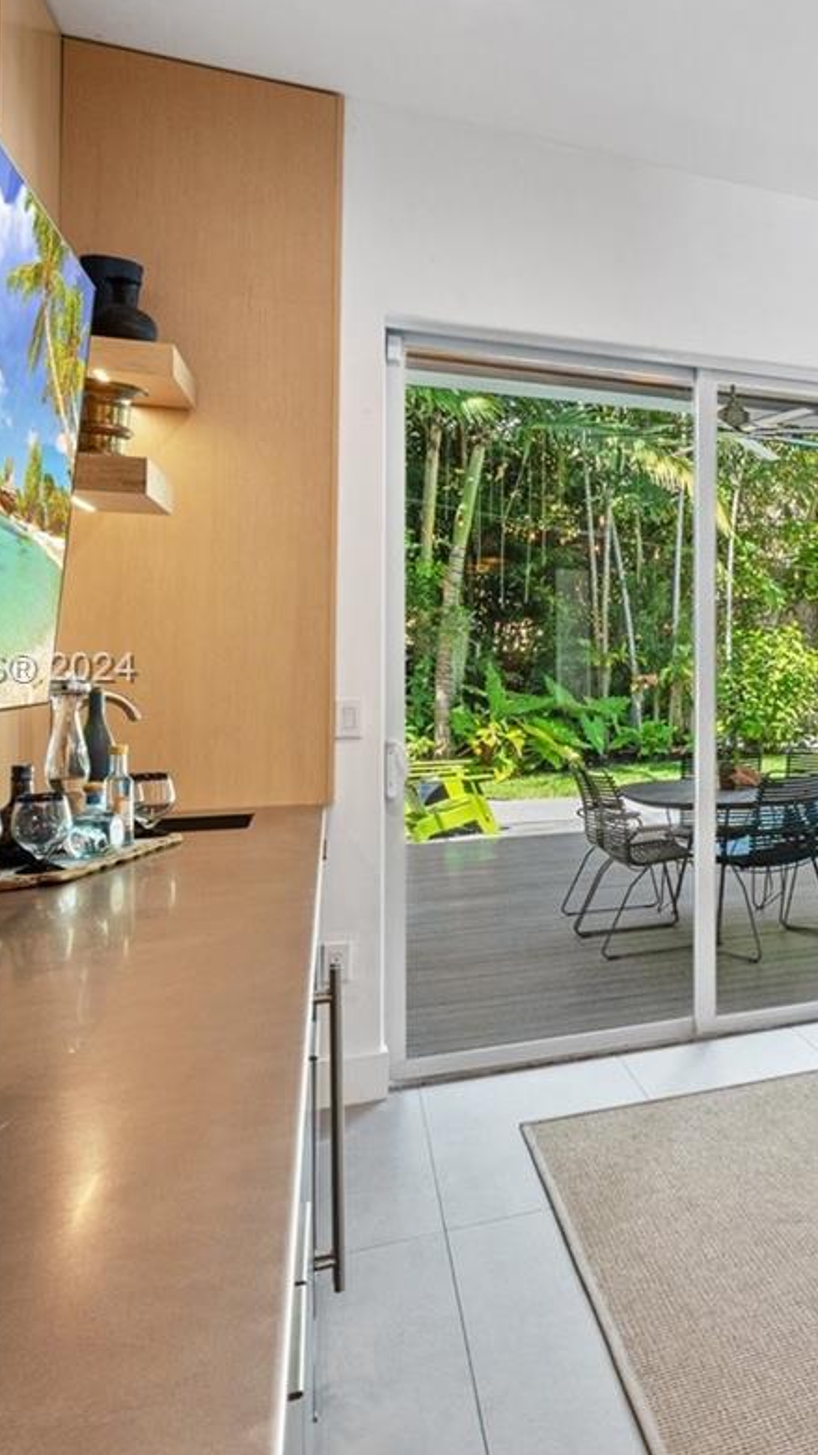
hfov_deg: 31.3
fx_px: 1157
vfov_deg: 64.2
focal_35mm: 30
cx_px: 1030
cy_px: 672
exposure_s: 1/10
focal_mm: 14
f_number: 8
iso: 200
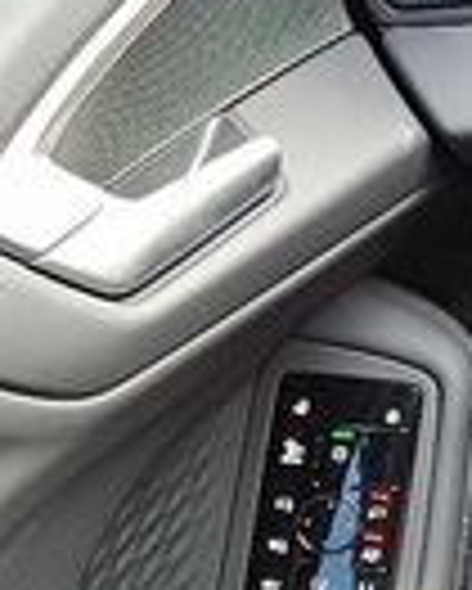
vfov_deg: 16.1
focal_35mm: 119
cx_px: 1218
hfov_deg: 10.6
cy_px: 405
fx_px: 2076
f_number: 1.8
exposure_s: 1/120
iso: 56
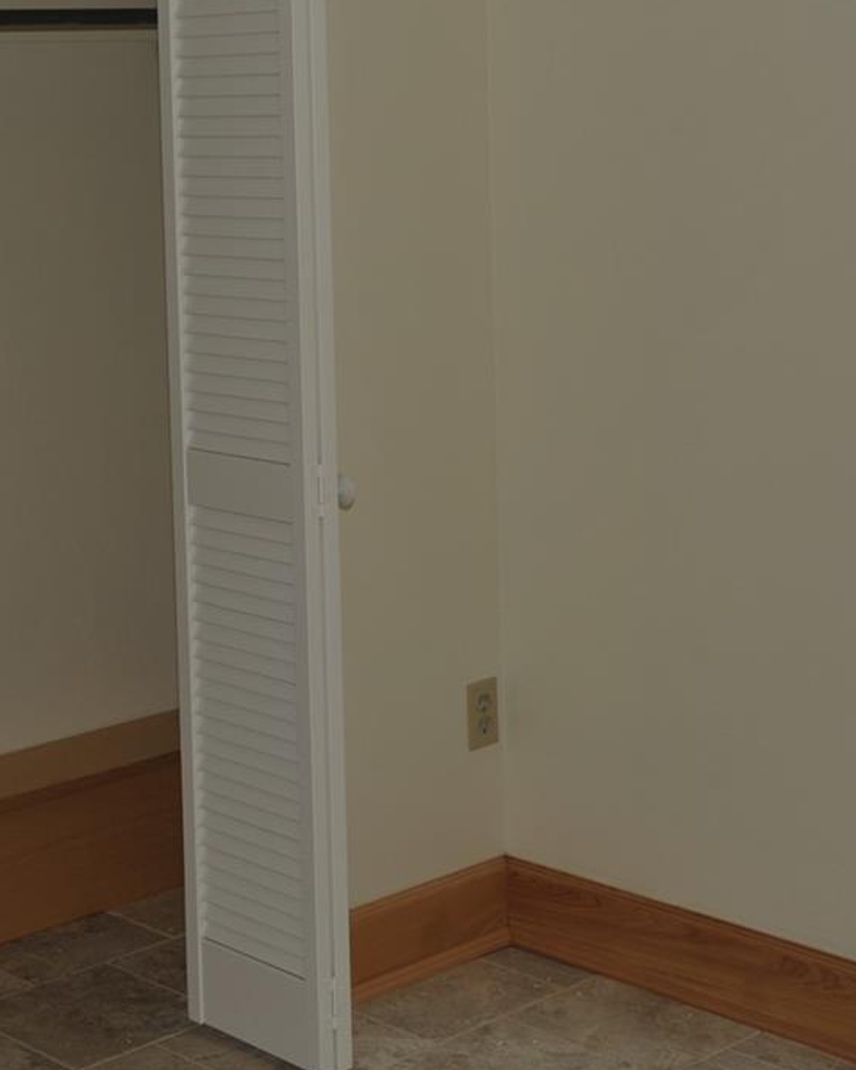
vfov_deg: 26.8
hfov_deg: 21.5
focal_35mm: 70
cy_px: 296
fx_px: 2216
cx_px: 122
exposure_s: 1/160
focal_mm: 32
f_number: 9
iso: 200
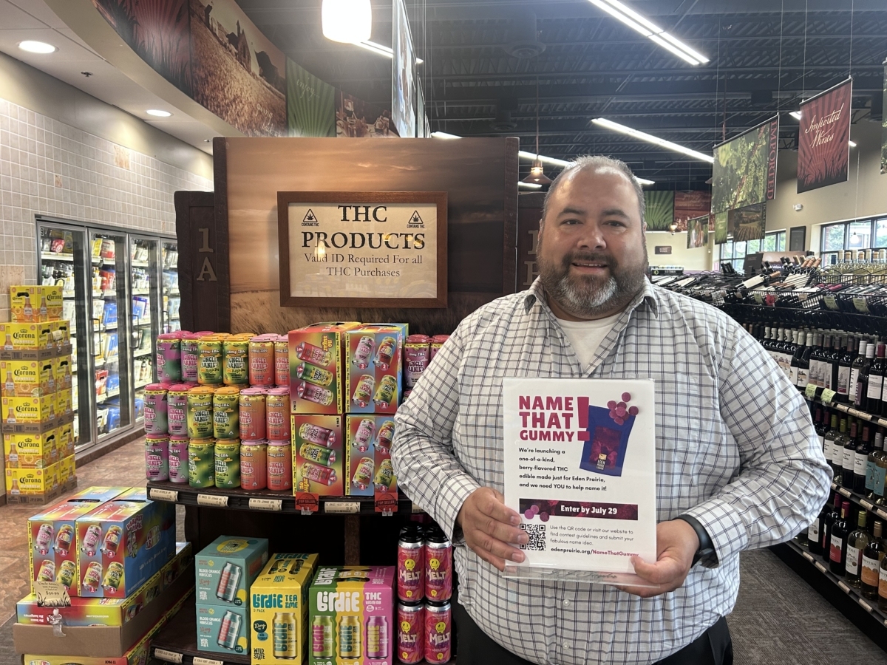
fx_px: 666
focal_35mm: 26
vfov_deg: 53.1
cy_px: 332
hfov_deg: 67.3
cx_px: 444
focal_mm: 5.7
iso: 125
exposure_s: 1/60
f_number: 1.5
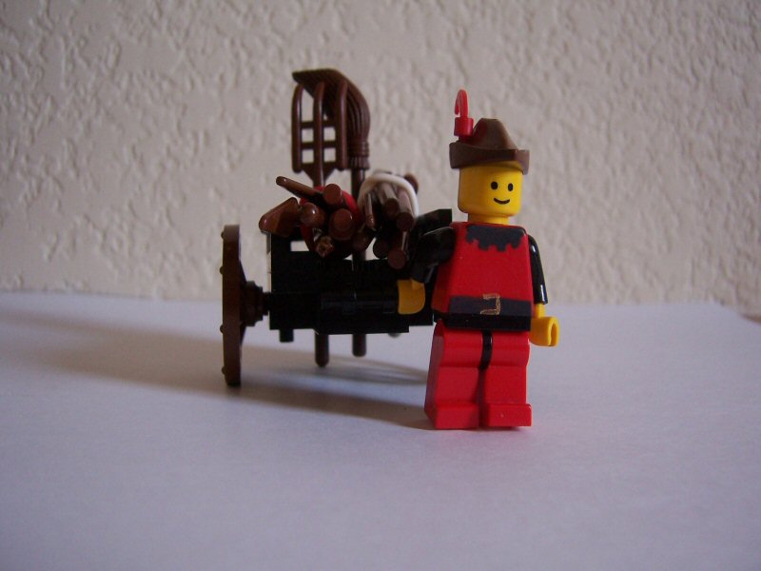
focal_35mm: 36
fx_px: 791
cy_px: 286
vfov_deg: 39.7
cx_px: 380
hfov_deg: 51.4
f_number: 3
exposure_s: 1/15
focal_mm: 6
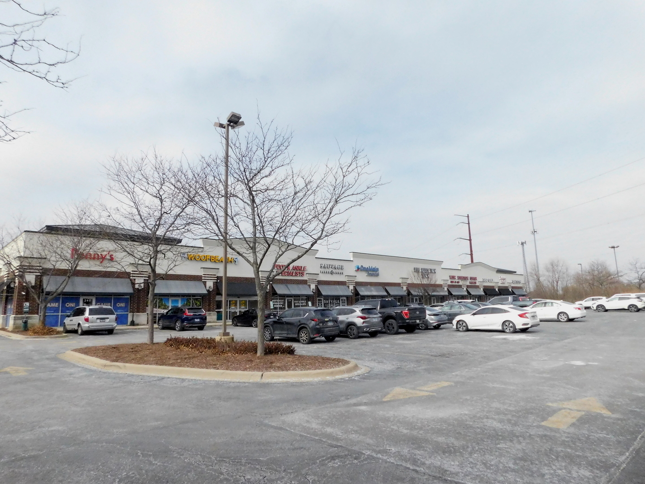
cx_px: 322
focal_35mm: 23
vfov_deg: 58.9
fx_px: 429
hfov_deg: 73.9
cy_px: 242
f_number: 6
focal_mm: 4
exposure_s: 1/1500
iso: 800
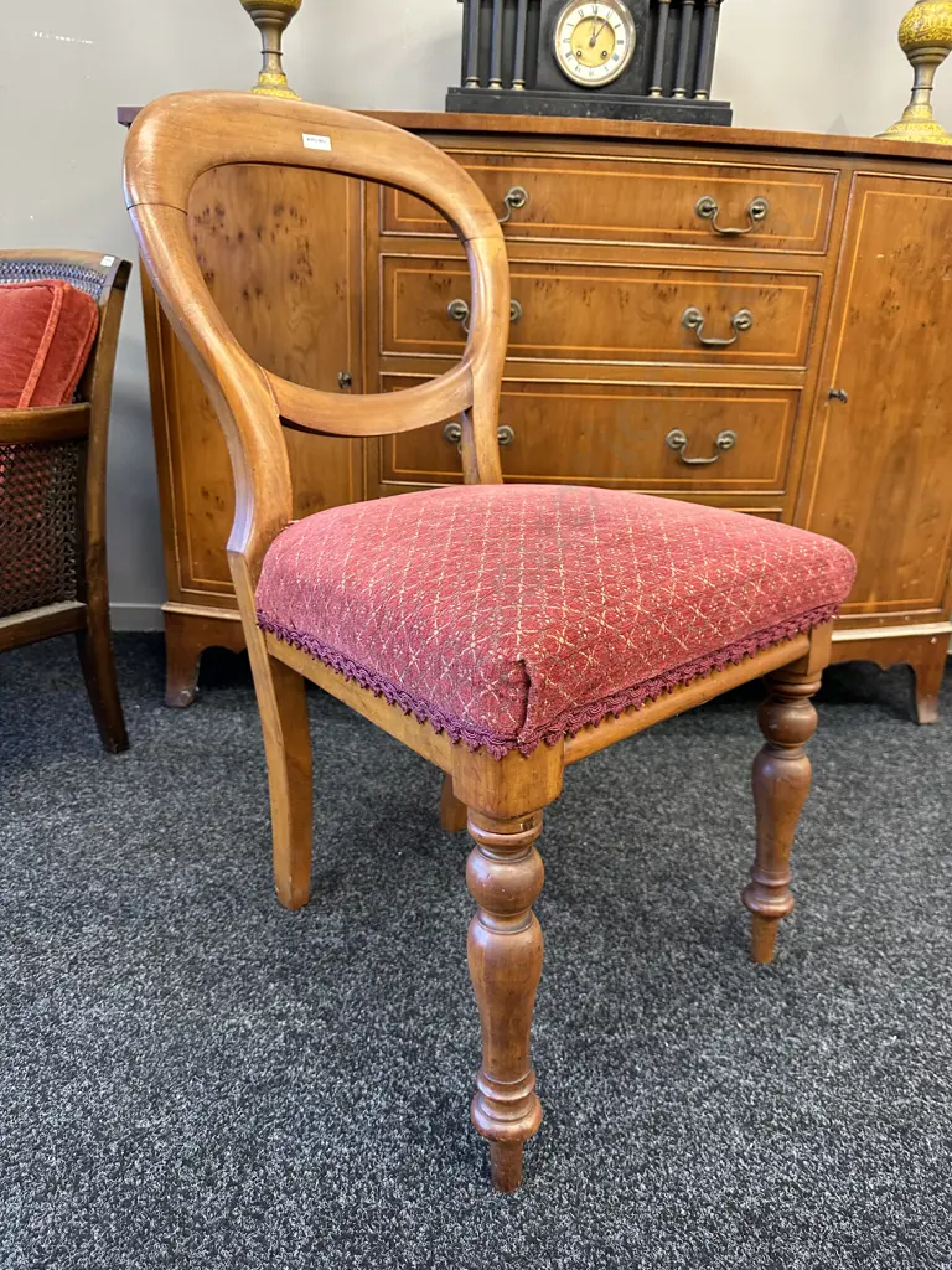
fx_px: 880
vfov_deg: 71.6
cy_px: 635
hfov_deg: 56.8
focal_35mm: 24
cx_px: 476
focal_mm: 6.86
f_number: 1.78
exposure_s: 1/50
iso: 250
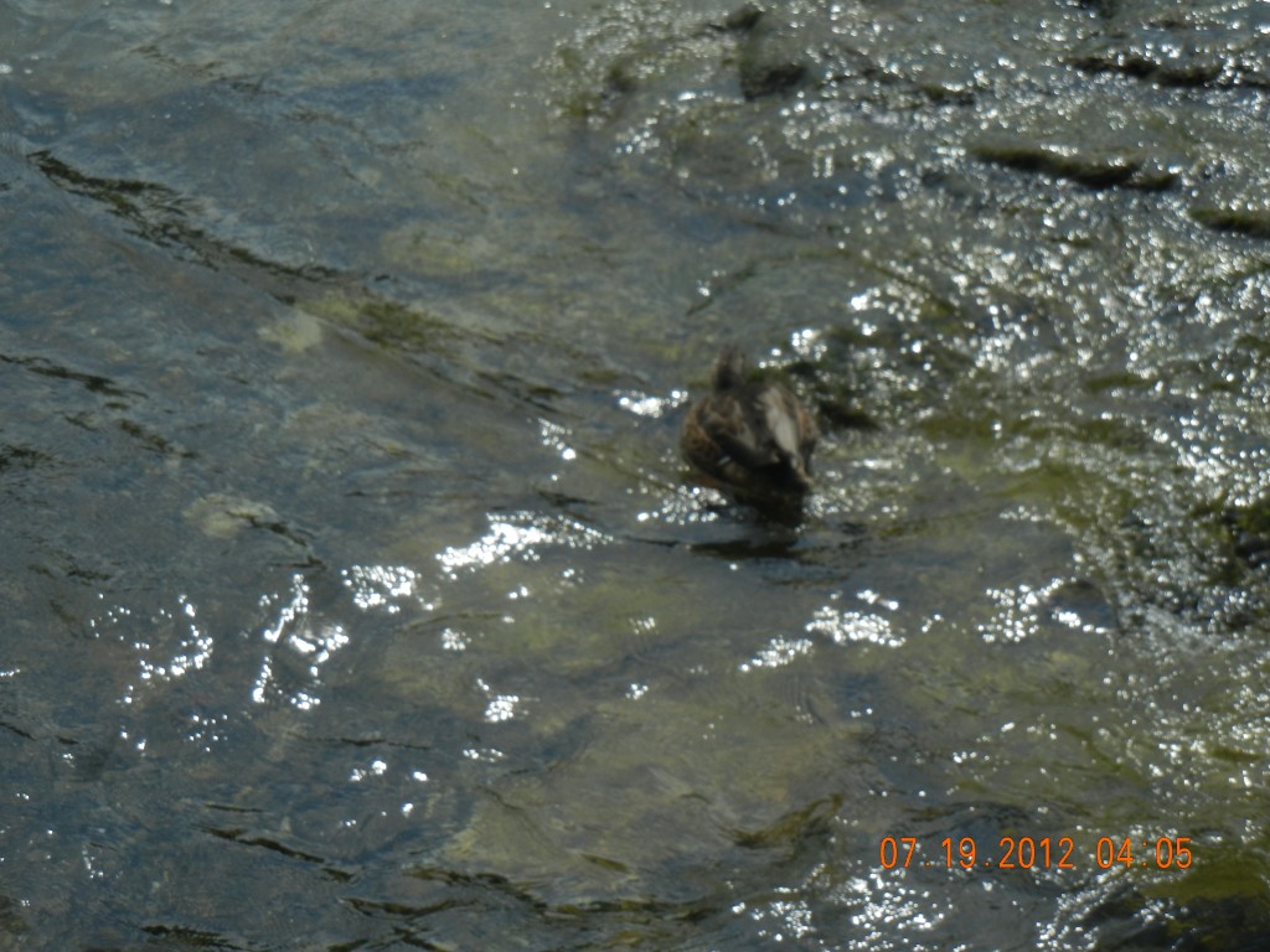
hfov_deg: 19.3
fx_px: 3742
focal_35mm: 102
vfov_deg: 14.5
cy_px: 476
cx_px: 635
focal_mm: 18.3
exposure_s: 1/388
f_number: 9
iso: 160
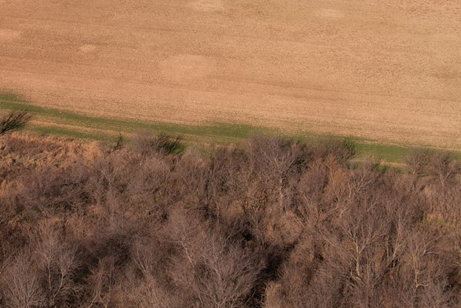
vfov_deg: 17.5
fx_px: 922
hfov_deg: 27.8
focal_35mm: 72
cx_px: 134
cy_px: -115
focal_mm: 8.38
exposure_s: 1/640
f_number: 2.8
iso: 100
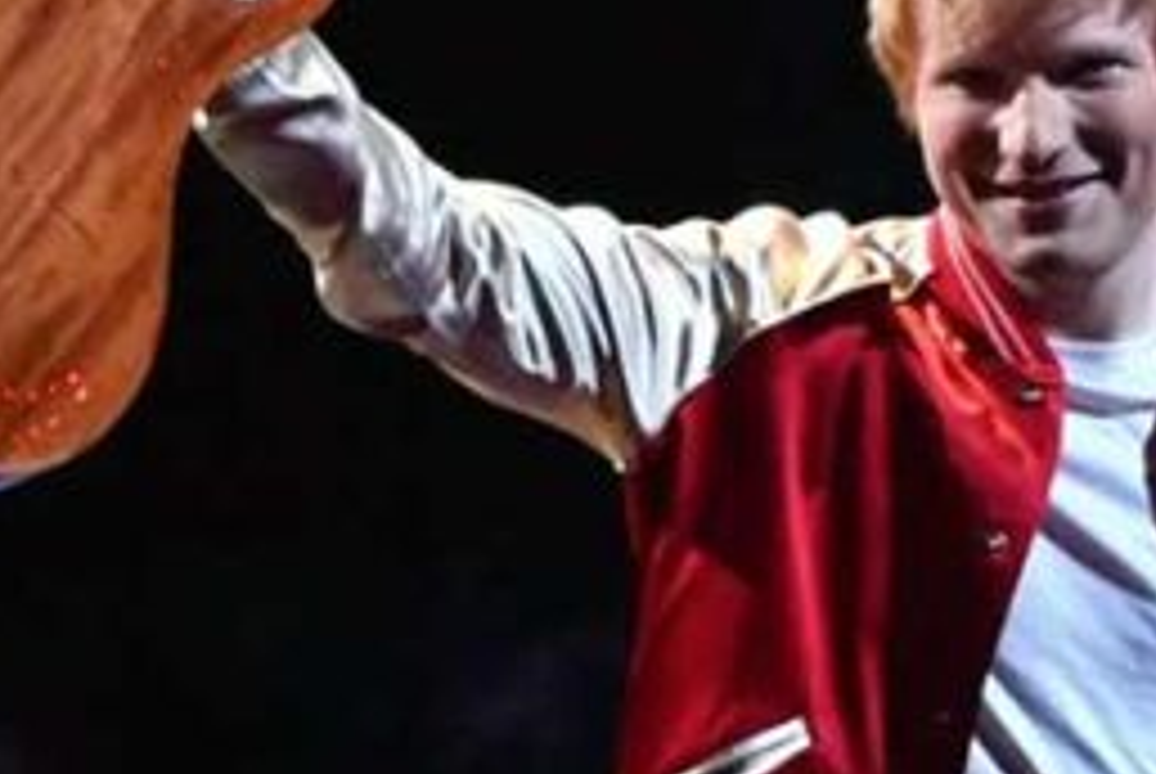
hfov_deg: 1.0
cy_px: 448
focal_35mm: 1991
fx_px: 64005
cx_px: 733
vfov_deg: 0.7
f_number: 4
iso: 6400
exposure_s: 1/800
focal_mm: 500
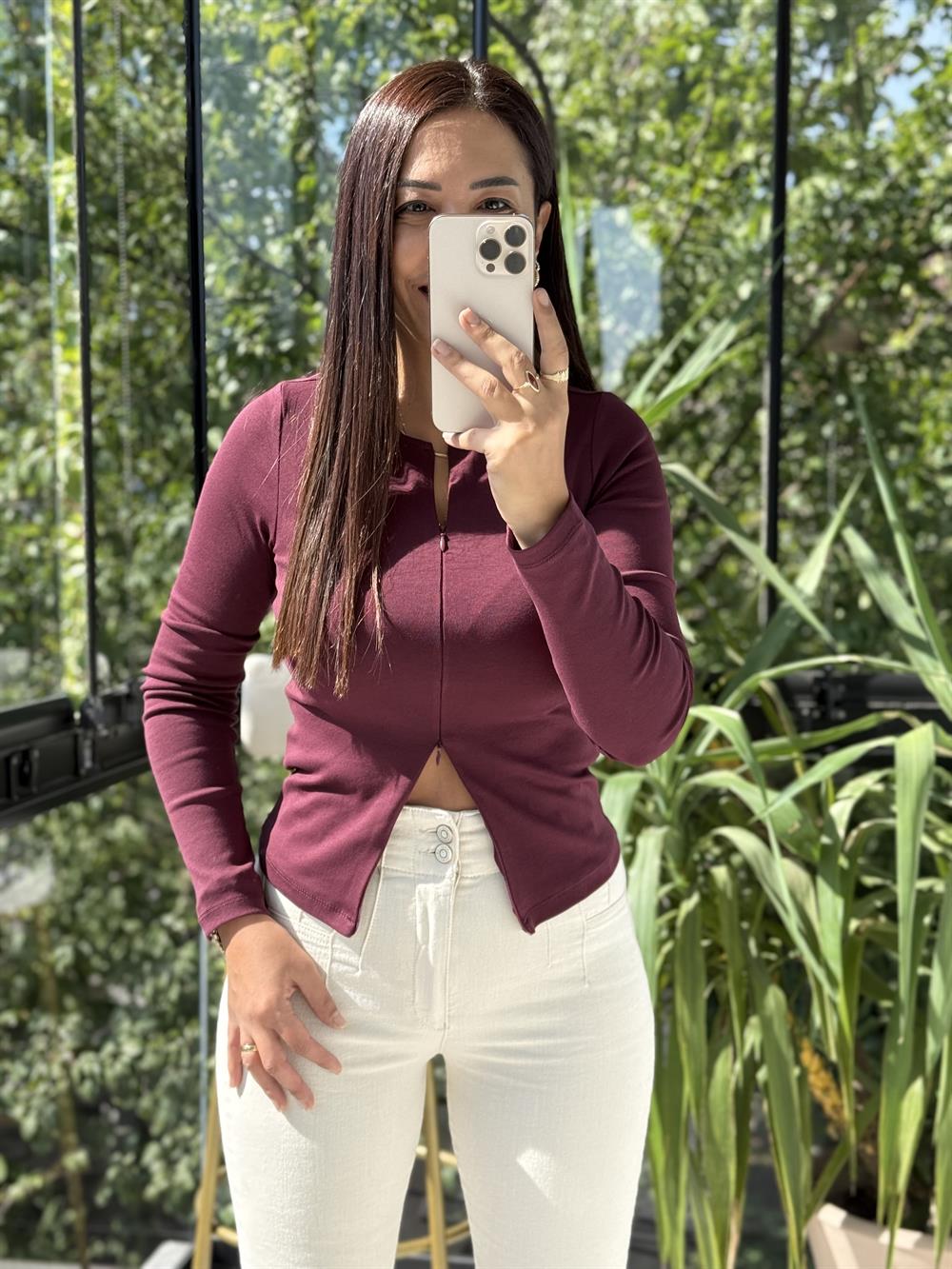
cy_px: 634
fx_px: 1760
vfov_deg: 39.7
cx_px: 476
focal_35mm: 48
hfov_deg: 30.3
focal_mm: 6.76
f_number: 1.78
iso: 64
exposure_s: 1/509
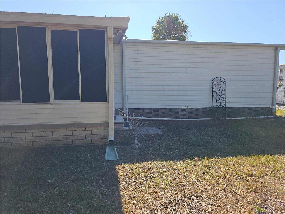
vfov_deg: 58.9
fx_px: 189
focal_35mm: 23
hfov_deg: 73.9
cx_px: 142
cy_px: 107
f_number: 1.7
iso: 10
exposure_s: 1/566
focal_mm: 6.3
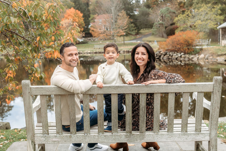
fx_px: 283
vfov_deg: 29.9
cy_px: 76
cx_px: 113
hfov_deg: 43.6
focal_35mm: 45
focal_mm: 45
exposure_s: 1/400
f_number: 4
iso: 320
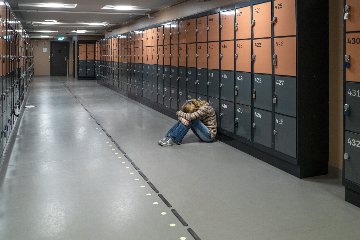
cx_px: 180
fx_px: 350
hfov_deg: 54.4
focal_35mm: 35
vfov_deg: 37.8
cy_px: 120
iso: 2500
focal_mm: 35
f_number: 5.6
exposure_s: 1/160
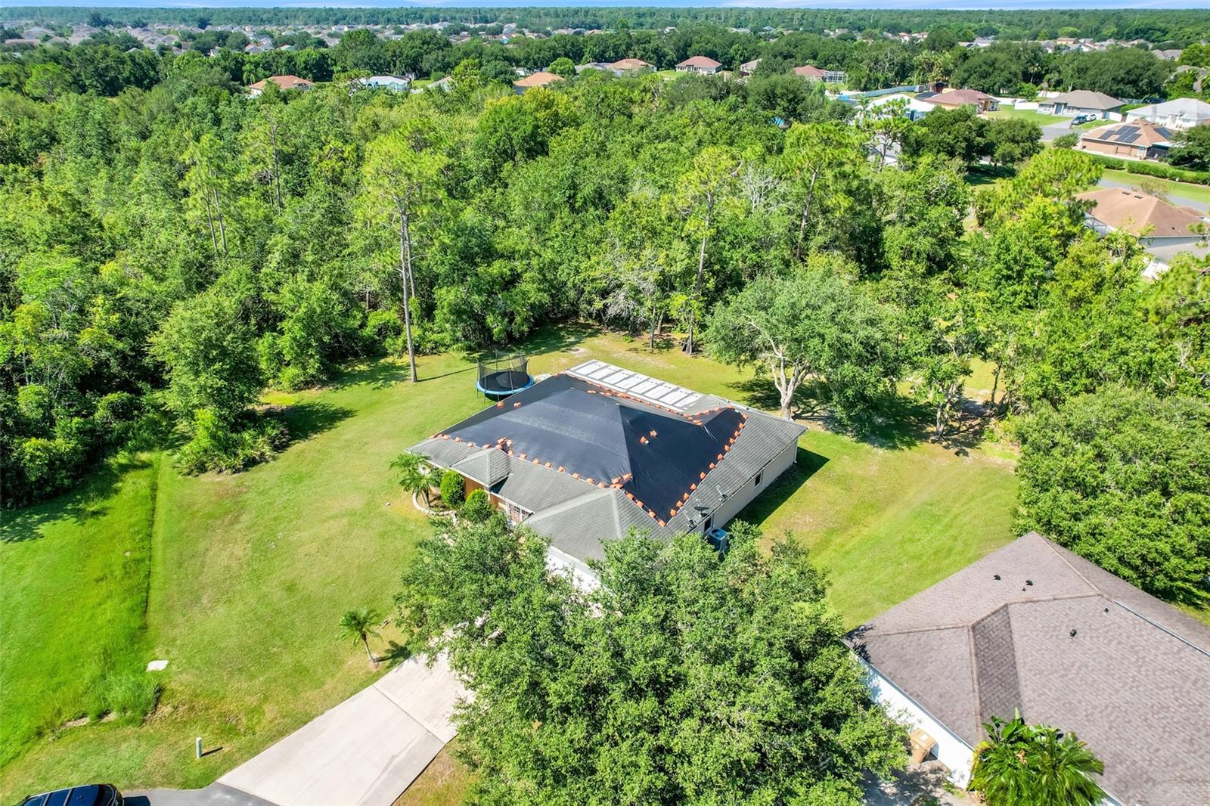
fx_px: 739
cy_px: 403
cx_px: 605
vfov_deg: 57.2
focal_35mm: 22
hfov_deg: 78.6
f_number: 2.8
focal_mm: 8.38
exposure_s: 1/250
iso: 120
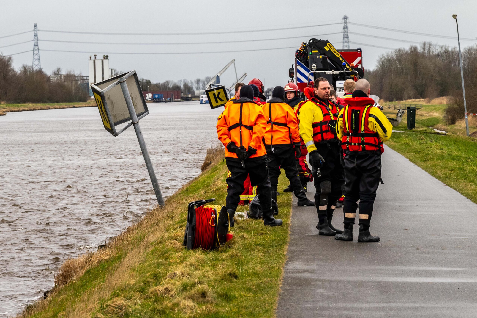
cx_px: 238
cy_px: 159
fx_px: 1801
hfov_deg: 15.1
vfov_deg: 10.1
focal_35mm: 136
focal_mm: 91
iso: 640
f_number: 7.1
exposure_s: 1/250
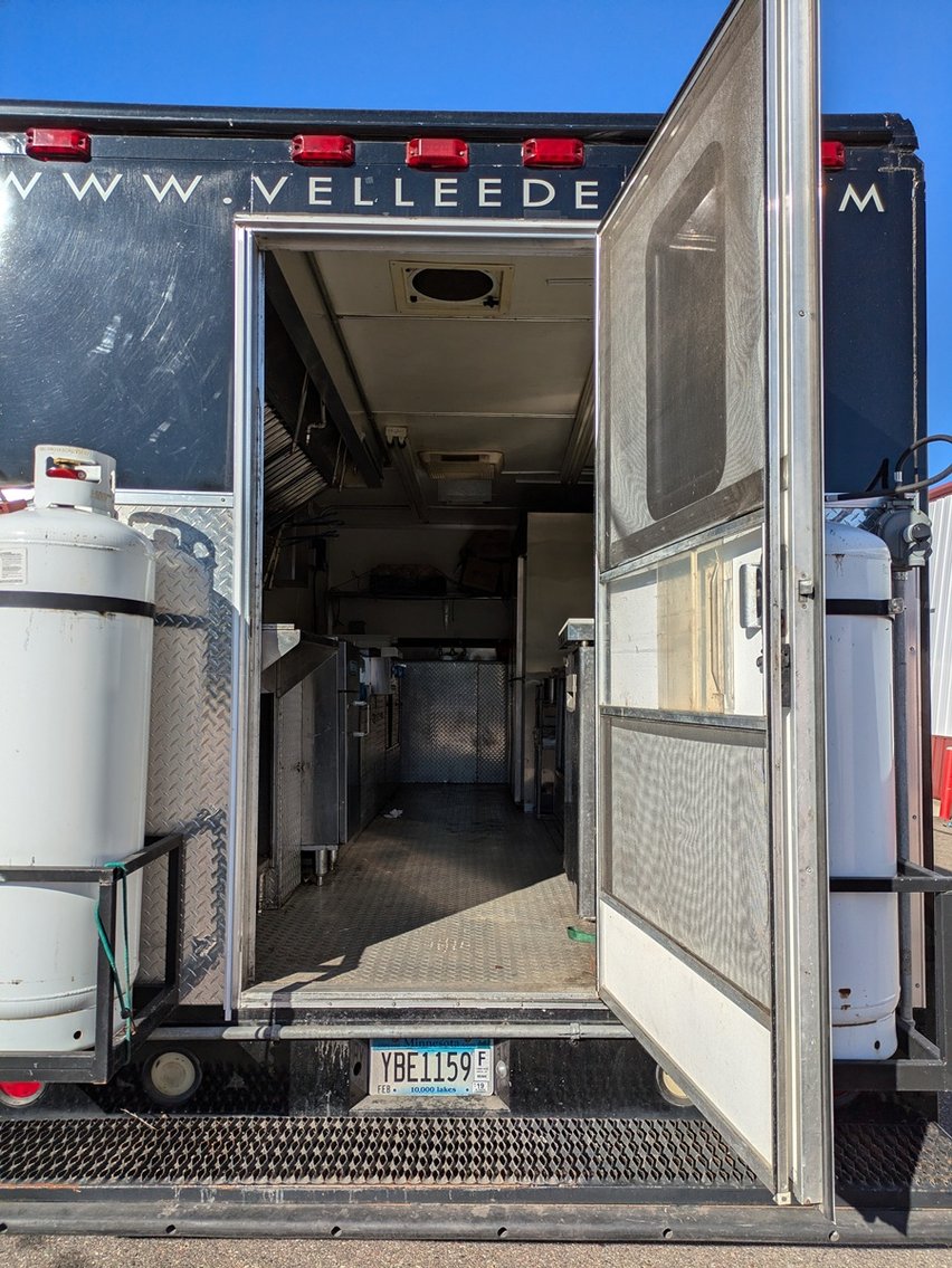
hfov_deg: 54.9
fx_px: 916
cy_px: 634
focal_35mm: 25
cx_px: 476
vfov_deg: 69.4
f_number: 1.89
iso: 43
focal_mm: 5.43
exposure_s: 1/3559
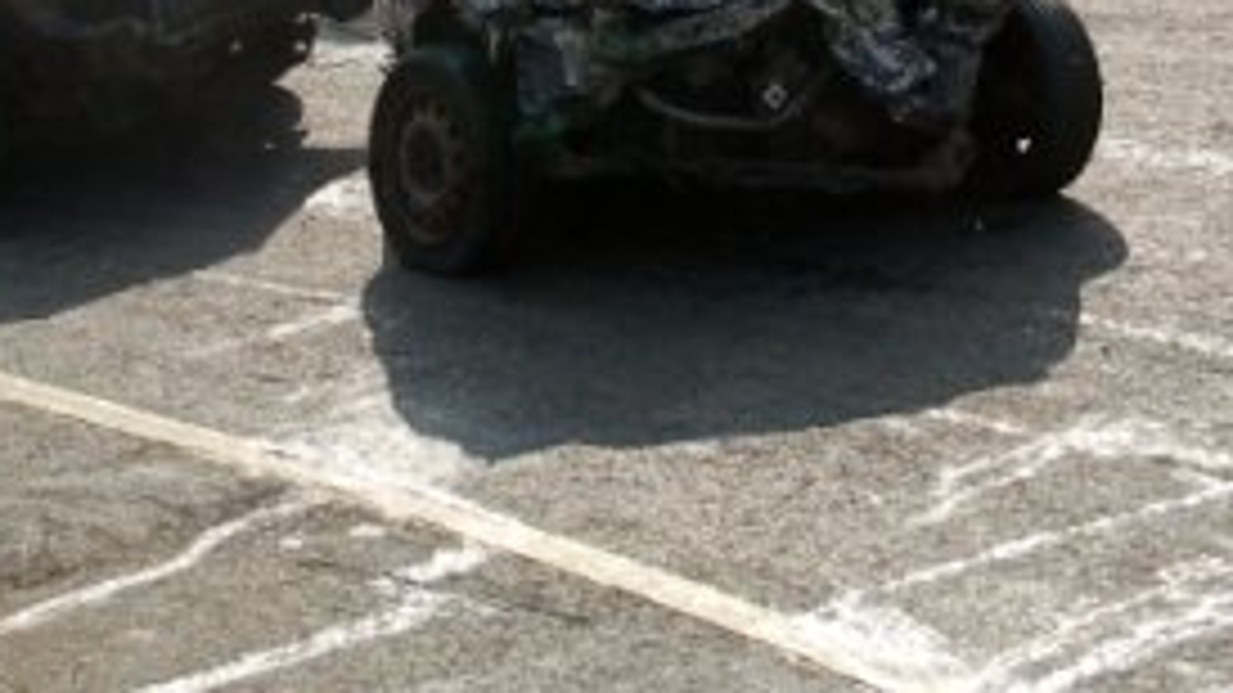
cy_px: -144
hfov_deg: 14.6
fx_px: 4805
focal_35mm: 147
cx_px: 590
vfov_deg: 8.2
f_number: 4.8
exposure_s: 1/1000
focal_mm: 40
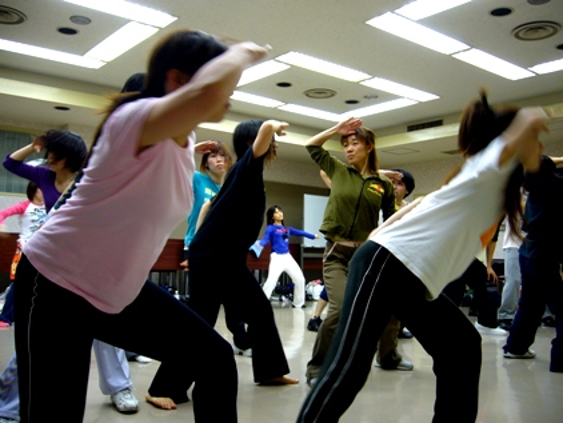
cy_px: 212
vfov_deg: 40.7
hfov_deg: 52.6
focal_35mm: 35
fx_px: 570
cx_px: 282
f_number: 2.8
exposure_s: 1/25
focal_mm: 5.8
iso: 100
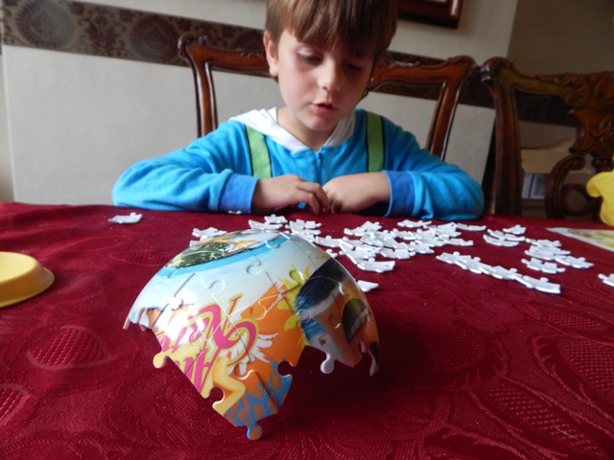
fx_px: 390
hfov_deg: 76.4
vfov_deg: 61.1
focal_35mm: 22
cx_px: 307
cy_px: 230
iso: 280
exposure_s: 1/30
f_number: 3
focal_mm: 4
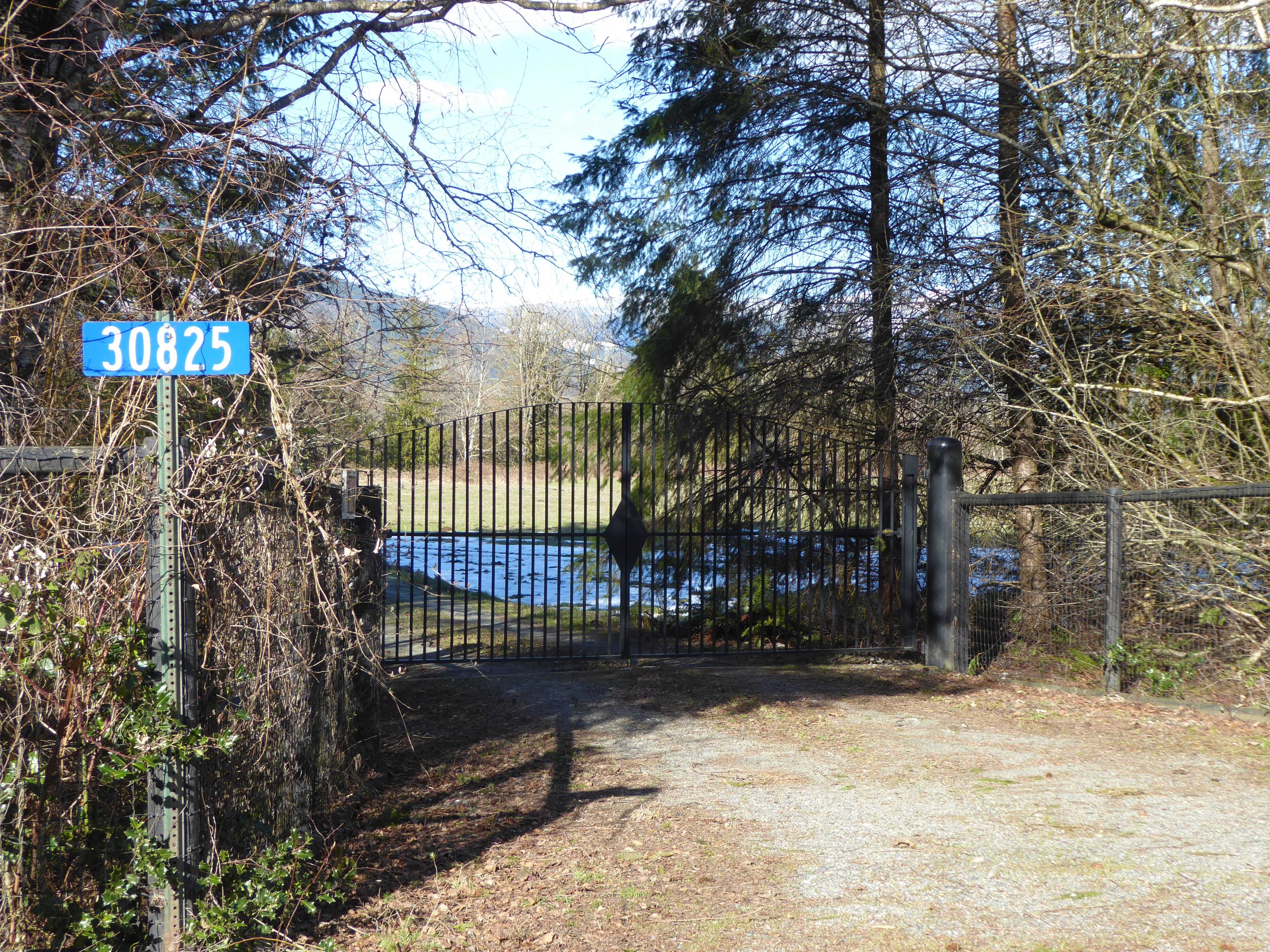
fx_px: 1981
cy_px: 476
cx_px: 635
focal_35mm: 54
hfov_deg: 35.5
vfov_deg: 27.0
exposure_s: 1/200
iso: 80
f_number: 4.1
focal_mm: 9.6
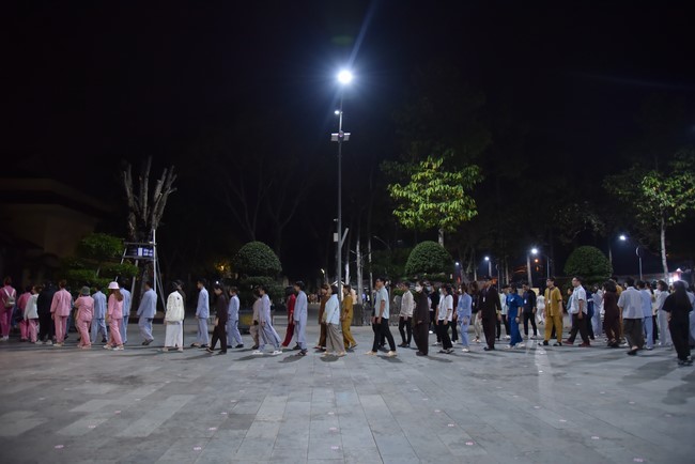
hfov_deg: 73.7
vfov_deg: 53.2
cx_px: 348
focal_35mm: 24
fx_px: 464
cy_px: 232
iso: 2000
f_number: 4
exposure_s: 1/60
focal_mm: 24
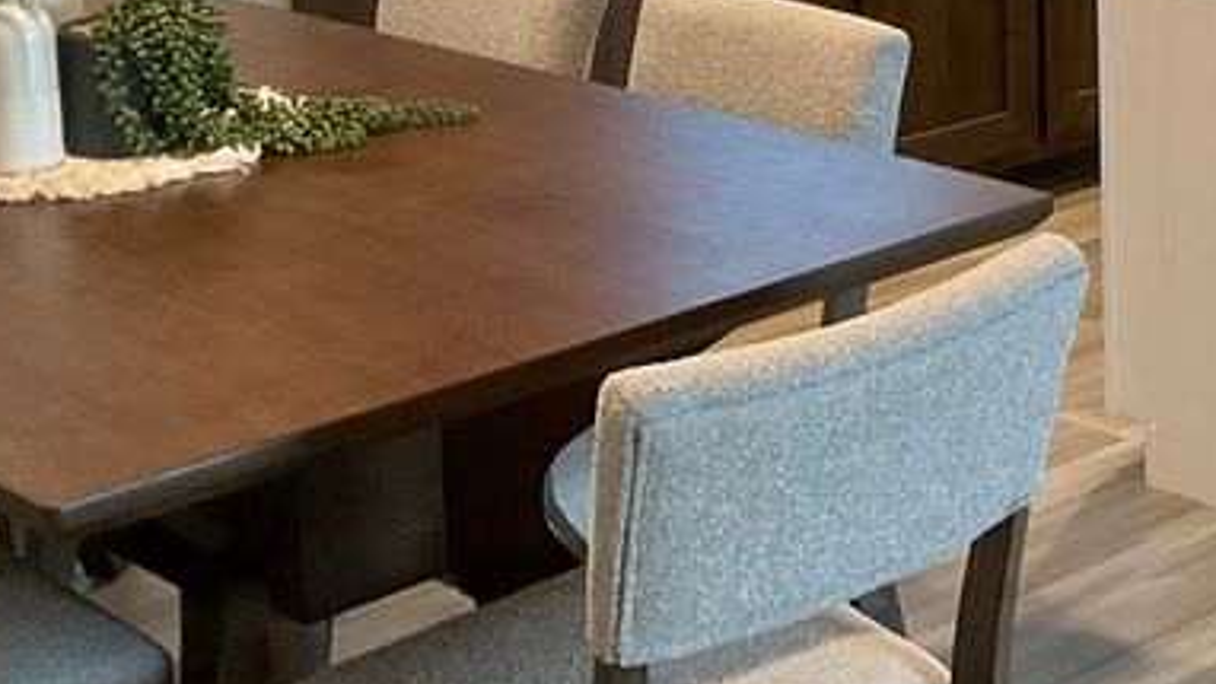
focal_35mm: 82
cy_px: -283
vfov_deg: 14.0
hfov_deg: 24.0
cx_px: 1385
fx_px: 2644
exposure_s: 1/60
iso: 125
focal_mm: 3
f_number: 1.8
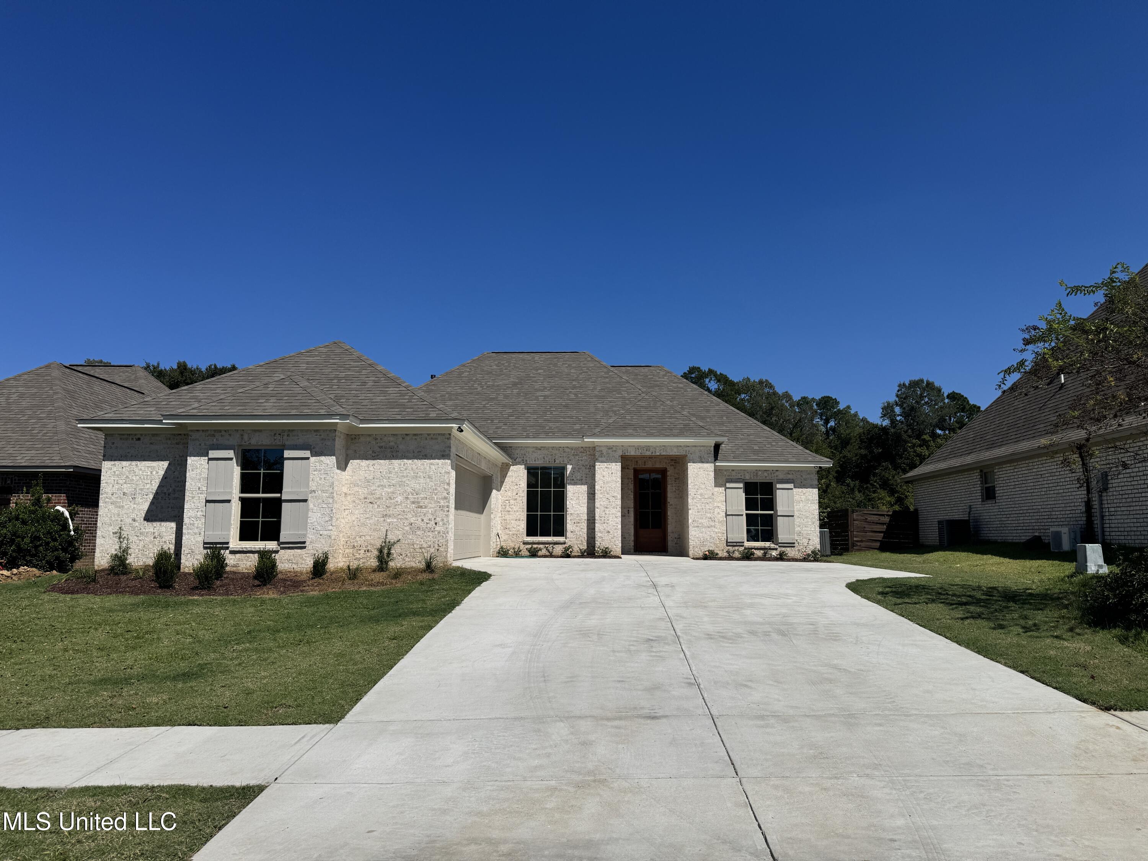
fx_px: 796
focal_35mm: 24
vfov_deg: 56.8
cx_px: 574
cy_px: 430
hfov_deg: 71.6
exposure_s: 1/10417
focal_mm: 6.76
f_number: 1.78
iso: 80
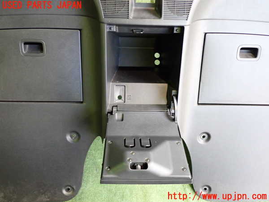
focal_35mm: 30
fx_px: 233
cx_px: 134
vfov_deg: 46.8
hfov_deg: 60.0
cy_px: 101
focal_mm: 5.4
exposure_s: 1/30
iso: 500
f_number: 2.3
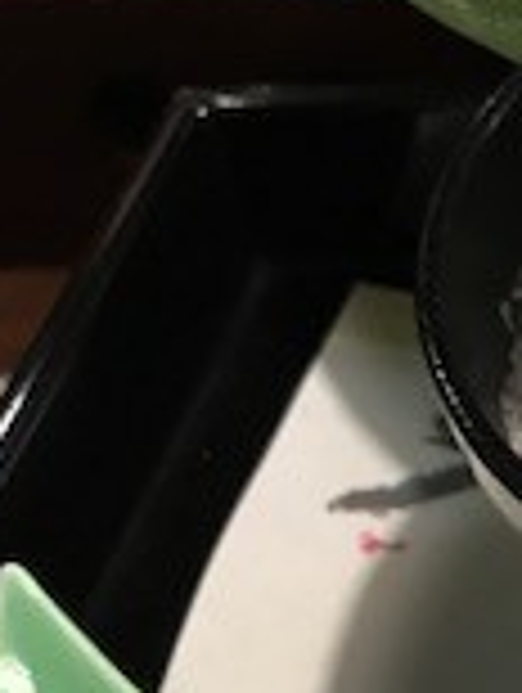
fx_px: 2326
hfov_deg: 11.5
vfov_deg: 16.3
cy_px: 806
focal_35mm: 116
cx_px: 1062
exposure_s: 1/11
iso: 100
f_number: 1.8
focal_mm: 3.99
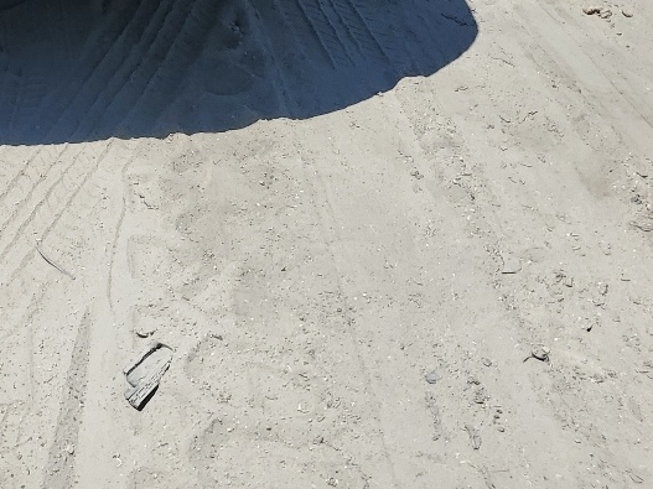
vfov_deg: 17.0
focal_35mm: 79
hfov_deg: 23.4
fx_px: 1490
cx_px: -43
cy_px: -234
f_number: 1.5
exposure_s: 1/5000
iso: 50
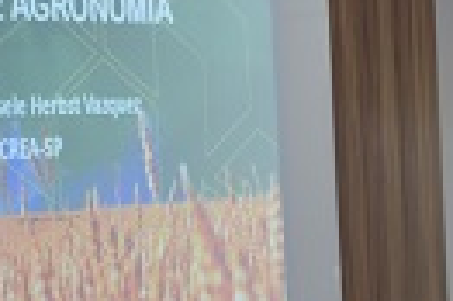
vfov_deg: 5.8
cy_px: 322
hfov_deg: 8.8
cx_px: 463
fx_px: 2941
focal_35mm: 234
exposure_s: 1/60
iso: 400
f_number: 4.2
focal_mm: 34
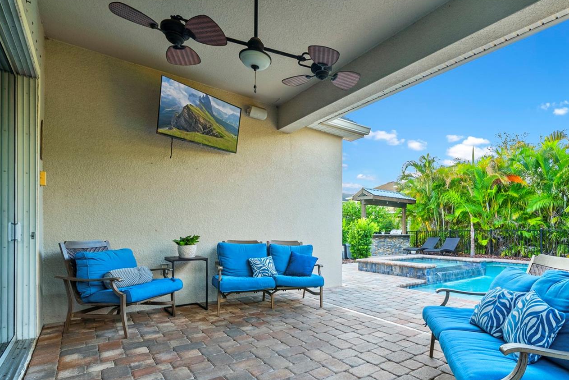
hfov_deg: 85.5
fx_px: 300
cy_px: 235
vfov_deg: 63.8
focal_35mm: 19
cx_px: 350
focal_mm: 15
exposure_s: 1/5
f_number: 9
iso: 250
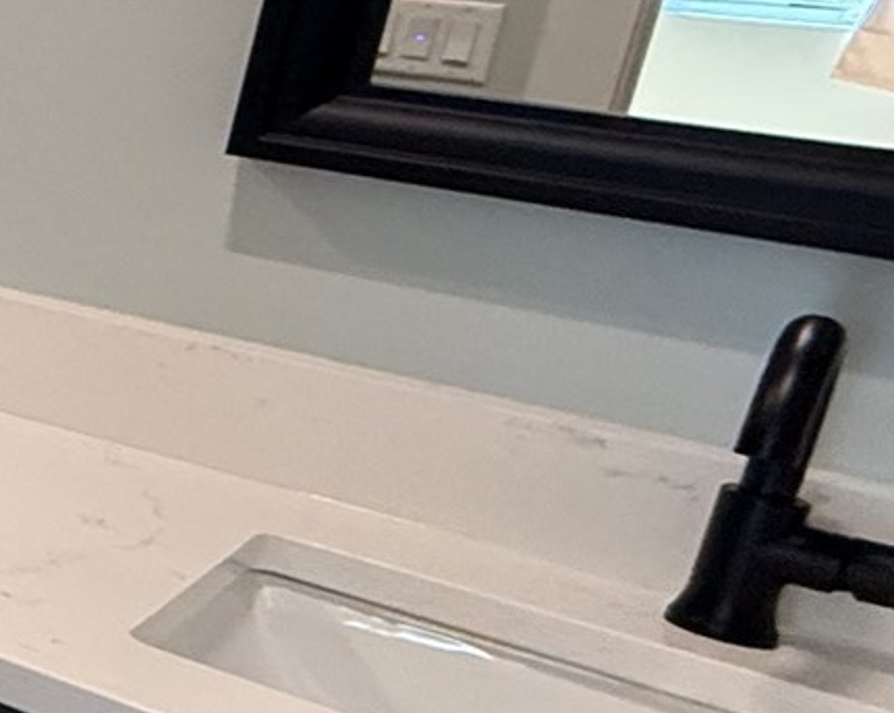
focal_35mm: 65
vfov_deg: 23.2
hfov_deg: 15.8
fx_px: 1718
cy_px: 187
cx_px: -1193
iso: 320
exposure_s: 1/60
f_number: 2.2
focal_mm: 2.22
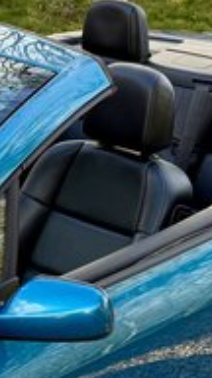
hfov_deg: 10.5
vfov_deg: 18.8
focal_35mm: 109
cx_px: -159
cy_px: 431
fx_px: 1089
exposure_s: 1/372
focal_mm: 6.76
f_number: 1.78
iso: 80
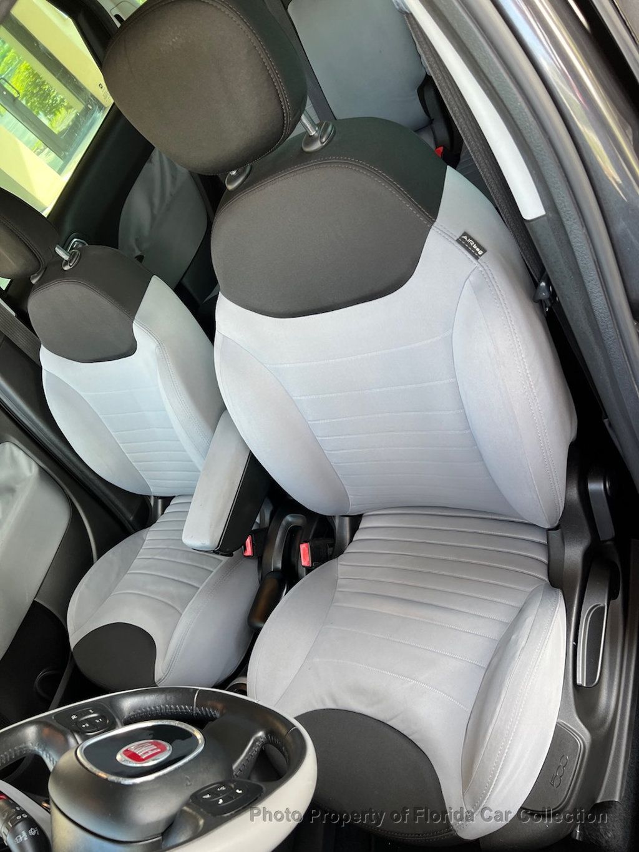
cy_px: 426
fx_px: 640
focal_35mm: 26
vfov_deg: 67.3
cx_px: 320
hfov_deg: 53.1
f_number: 1.5
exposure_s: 1/121
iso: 80
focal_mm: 5.7
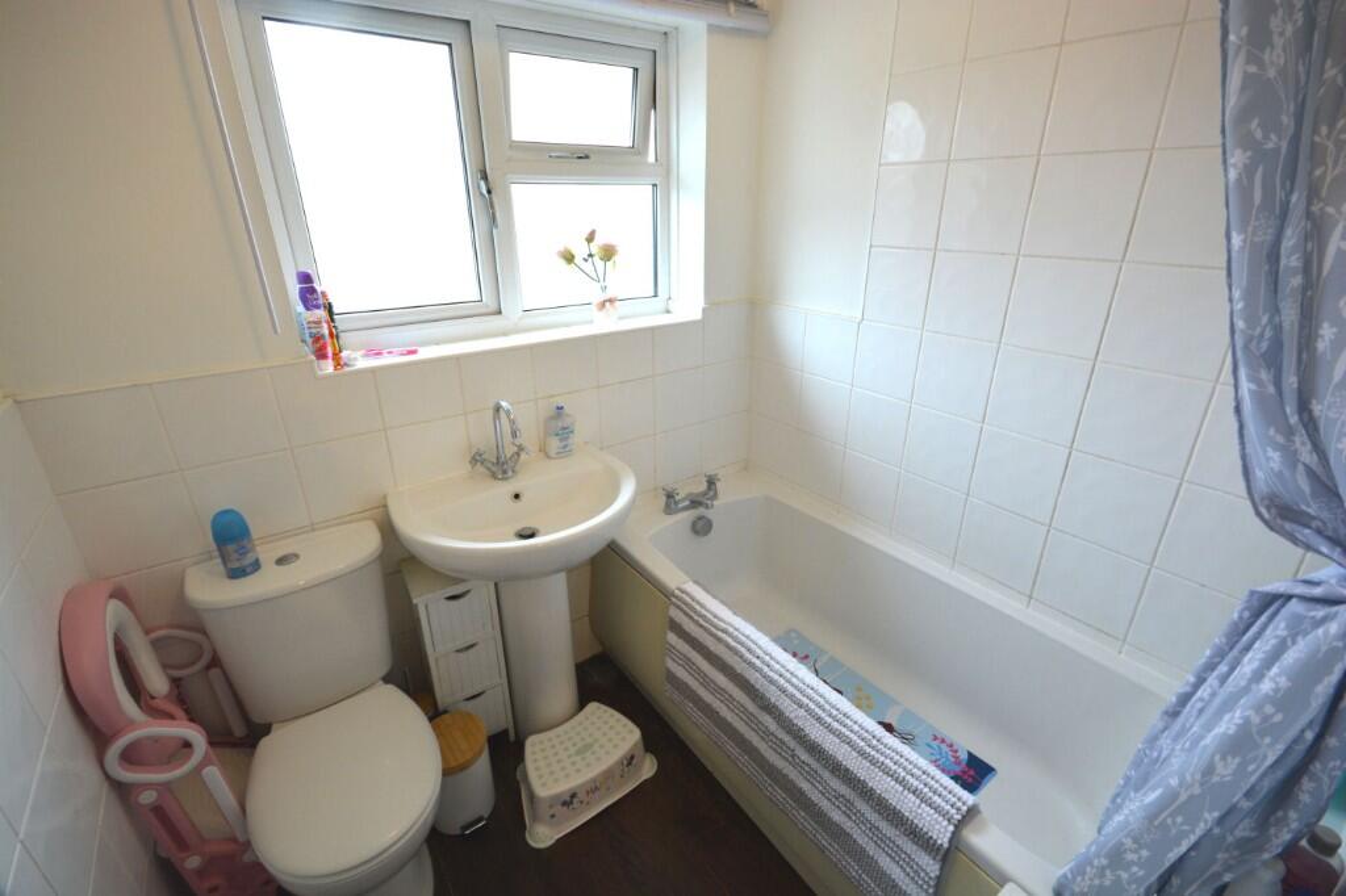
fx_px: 561
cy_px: 448
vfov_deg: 77.3
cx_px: 673
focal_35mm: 15
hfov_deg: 100.4
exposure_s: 1/20
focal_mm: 10
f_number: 8
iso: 400
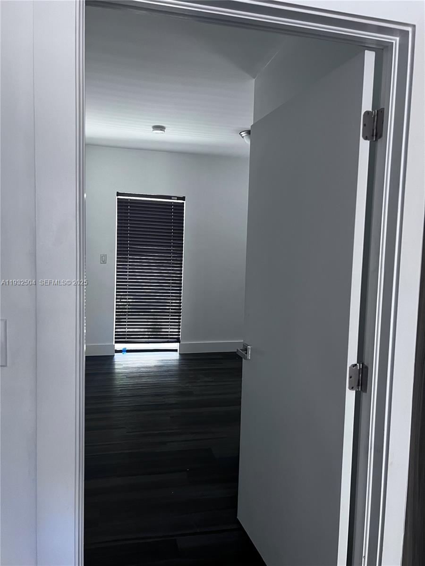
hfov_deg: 53.1
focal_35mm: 26
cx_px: 212
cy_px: 283
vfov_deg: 67.3
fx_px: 426
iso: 125
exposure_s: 1/60
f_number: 1.5
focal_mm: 5.7
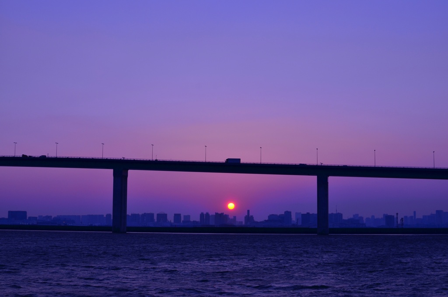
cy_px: 148
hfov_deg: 37.9
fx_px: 652
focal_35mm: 52
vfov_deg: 25.6
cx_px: 224
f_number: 8
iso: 100
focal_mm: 35
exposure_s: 1/200
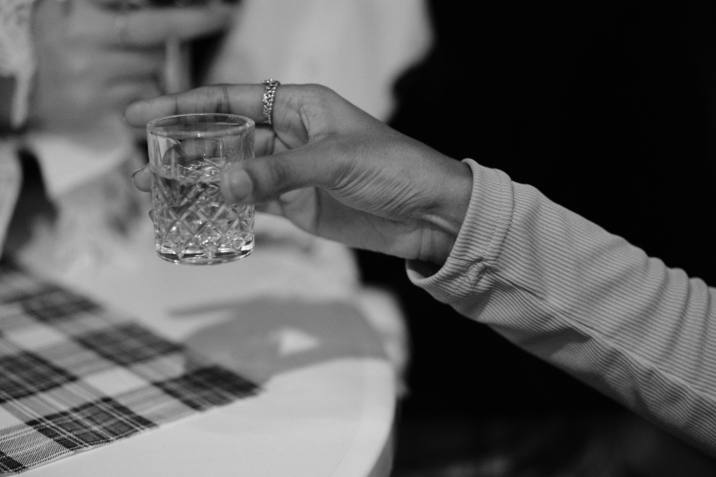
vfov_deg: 16.3
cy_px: 238
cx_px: 358
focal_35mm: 84
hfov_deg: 24.2
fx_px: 1671
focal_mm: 56
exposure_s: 1/1300
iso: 6400
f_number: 1.6
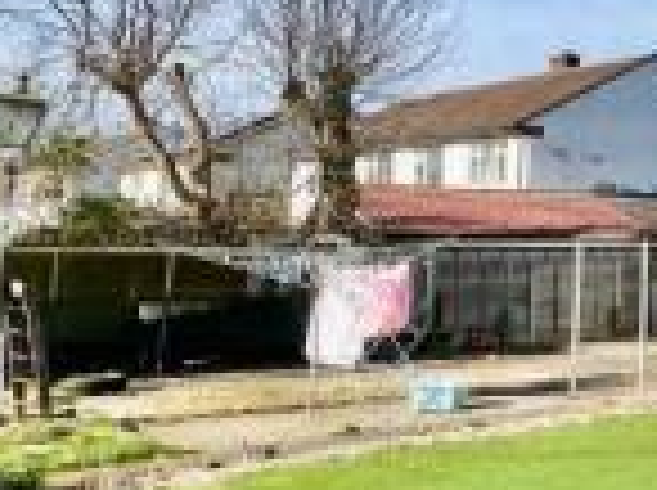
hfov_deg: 23.1
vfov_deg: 27.9
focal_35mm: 52
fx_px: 985
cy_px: 191
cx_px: 1136
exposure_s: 1/1876
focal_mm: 1.57
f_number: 1.8
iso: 32
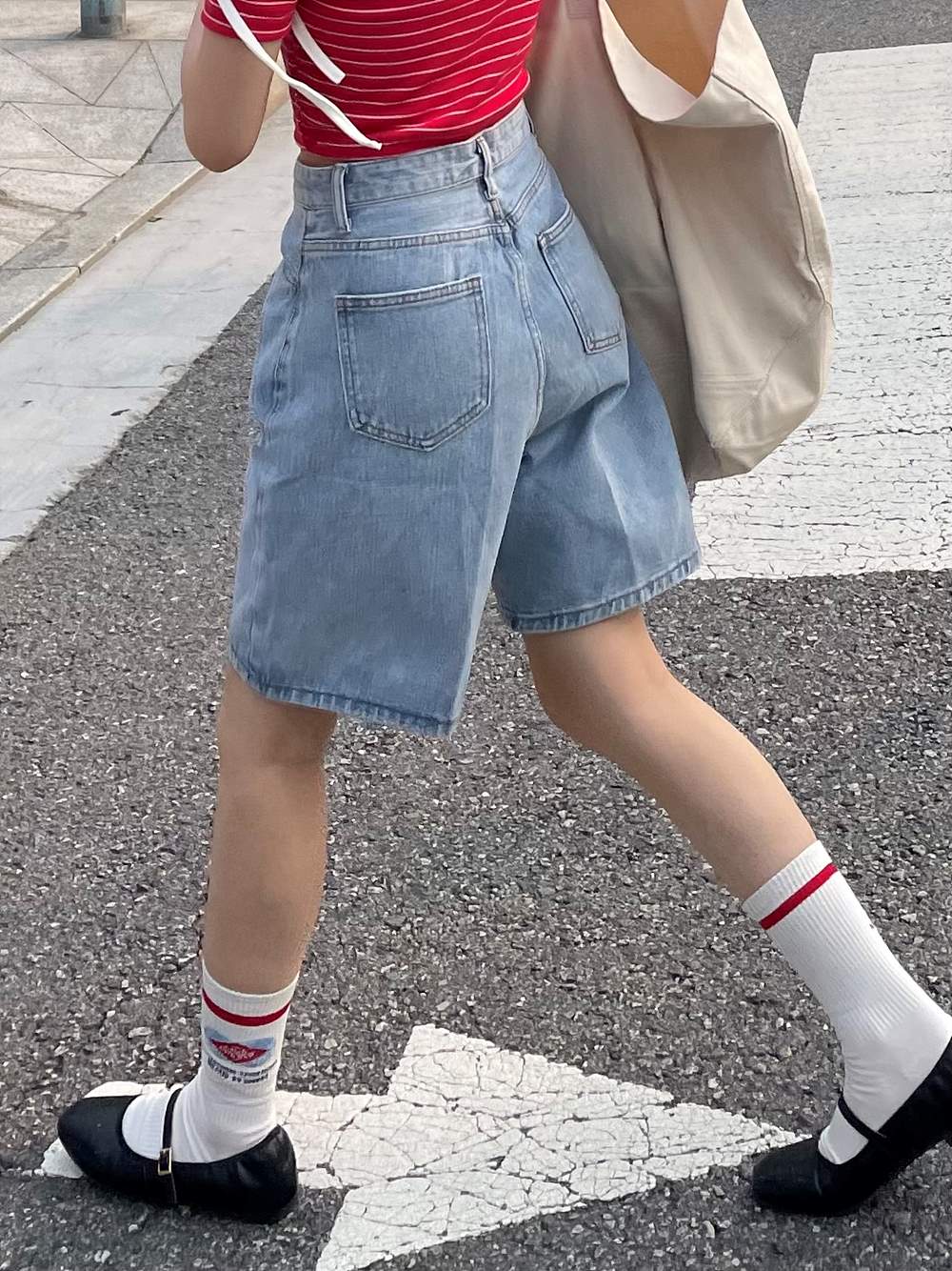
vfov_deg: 67.3
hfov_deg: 53.0
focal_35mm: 26
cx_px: 476
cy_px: 636
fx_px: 954
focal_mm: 4.2
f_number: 1.6
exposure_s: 1/1401
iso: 32
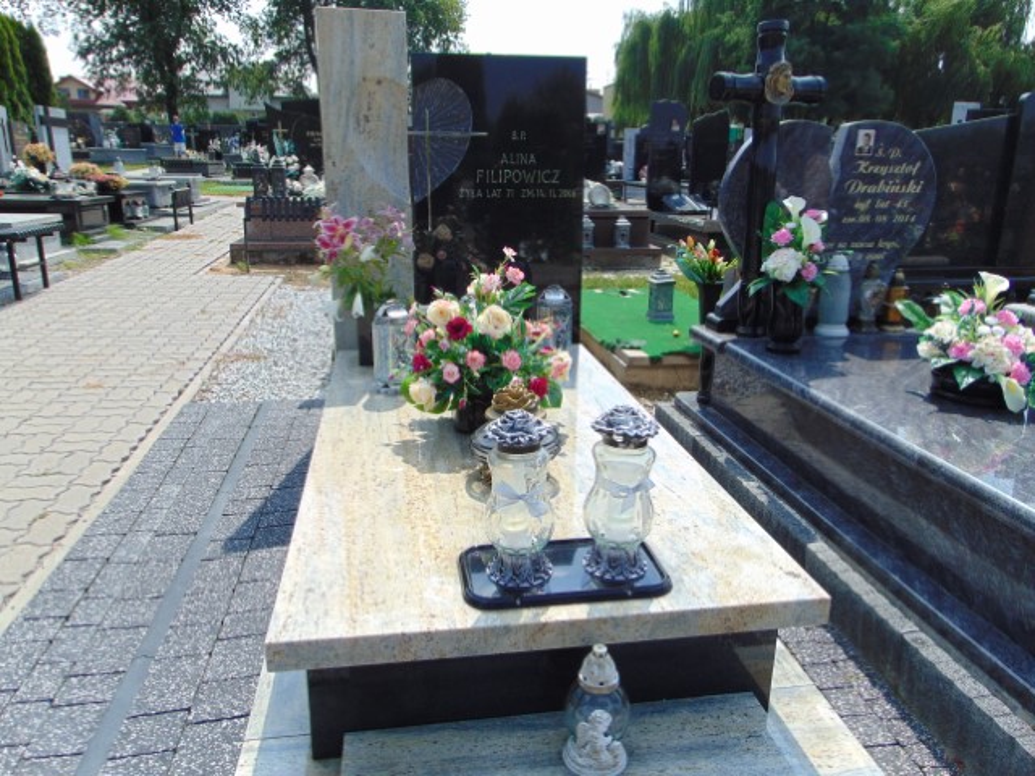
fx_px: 747
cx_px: 518
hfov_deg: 69.4
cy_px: 388
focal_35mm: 25
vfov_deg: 54.9
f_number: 7.7
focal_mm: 4.5
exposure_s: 1/200
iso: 80
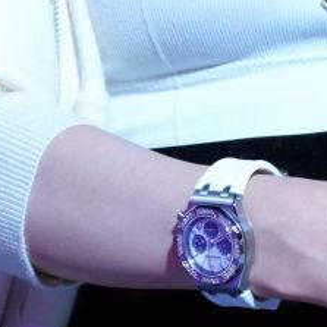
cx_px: 282
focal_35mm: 1229
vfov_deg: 1.4
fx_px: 13135
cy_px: 221
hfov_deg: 1.4
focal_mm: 135
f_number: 2
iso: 800
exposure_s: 1/320
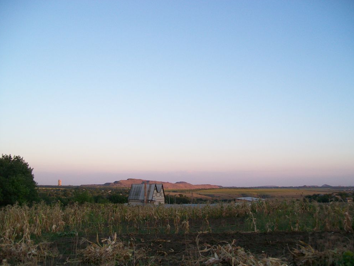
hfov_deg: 52.6
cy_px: 134
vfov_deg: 40.7
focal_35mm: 35
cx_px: 180
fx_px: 358
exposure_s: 1/160
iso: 64
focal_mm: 6.1
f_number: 2.7
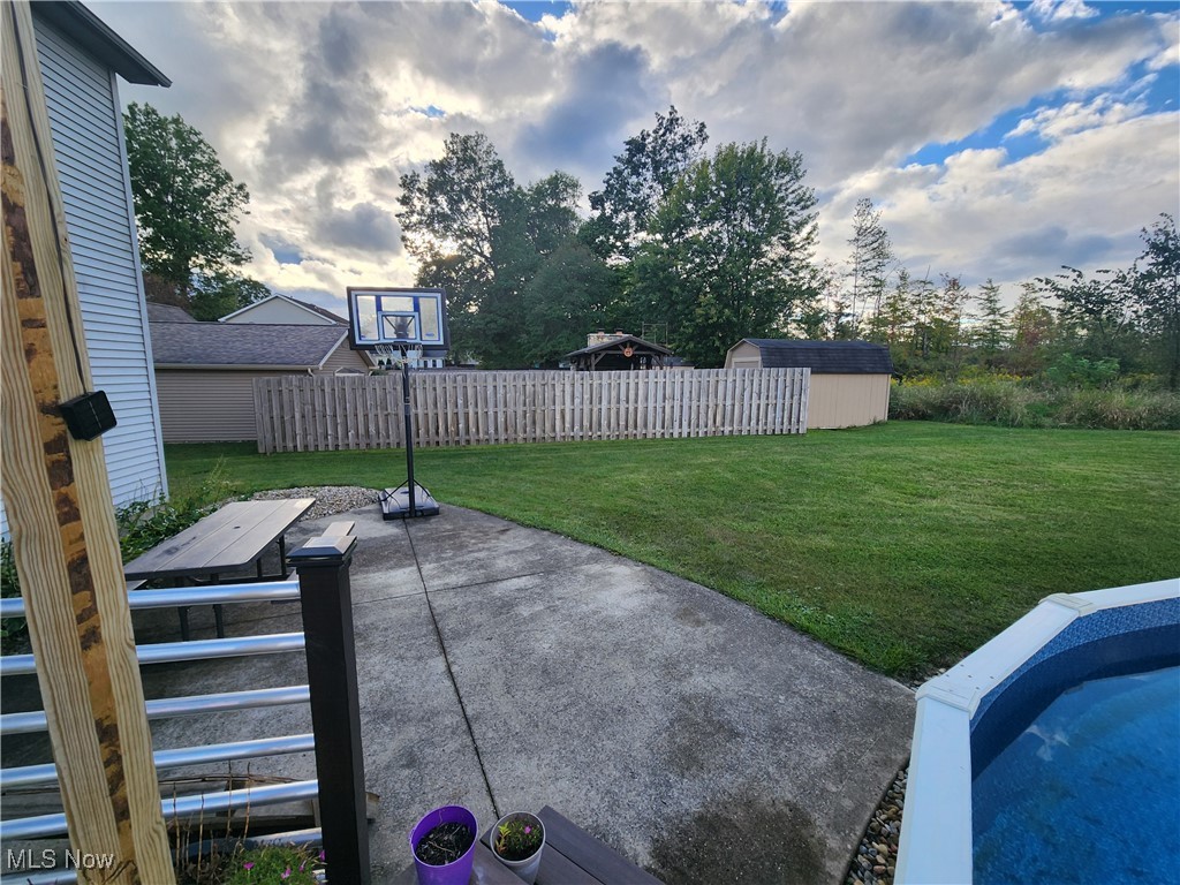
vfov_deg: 89.9
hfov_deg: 106.2
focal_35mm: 13
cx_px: 590
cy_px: 442
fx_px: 443
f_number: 2.2
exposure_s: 1/497
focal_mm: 2.2
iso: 50
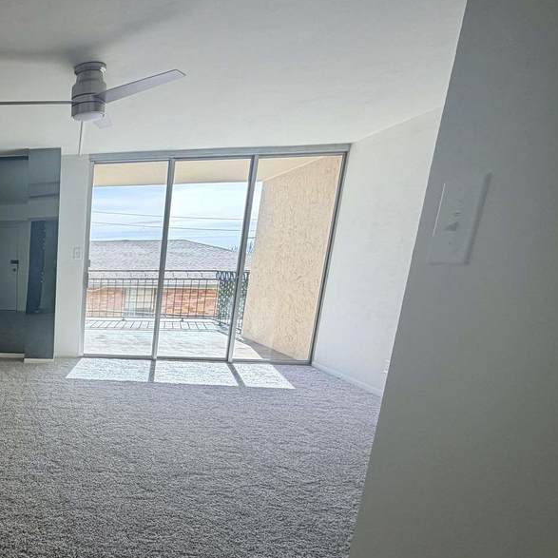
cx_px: -30
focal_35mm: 27
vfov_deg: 57.3
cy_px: 389
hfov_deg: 46.5
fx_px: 492
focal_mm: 2.22
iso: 40
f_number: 2.2
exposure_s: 1/224
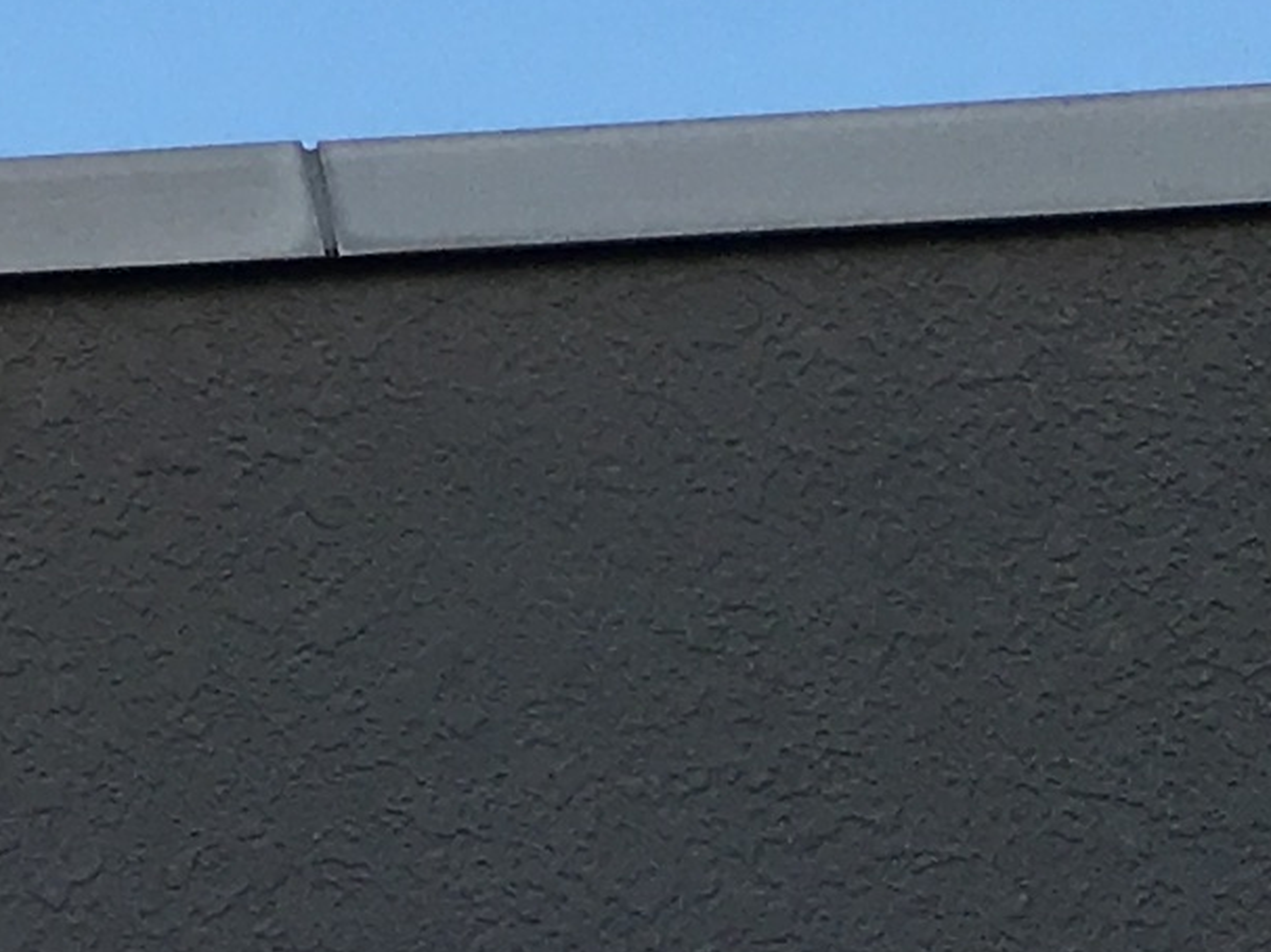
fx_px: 7084
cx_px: -2353
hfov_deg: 8.7
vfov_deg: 6.8
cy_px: -2057
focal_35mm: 193
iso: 25
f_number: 2.2
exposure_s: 1/541
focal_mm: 4.15
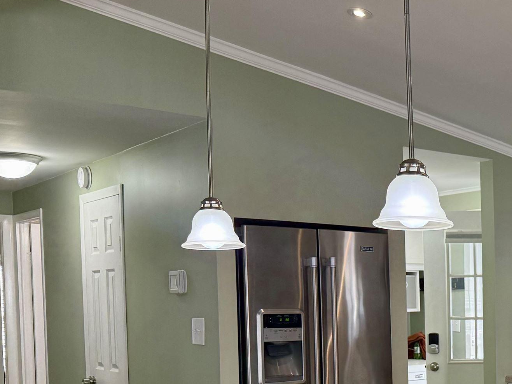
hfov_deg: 30.7
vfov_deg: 25.3
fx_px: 828
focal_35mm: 56
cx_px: 560
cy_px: 343
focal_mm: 6.76
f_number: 1.78
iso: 200
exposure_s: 1/174
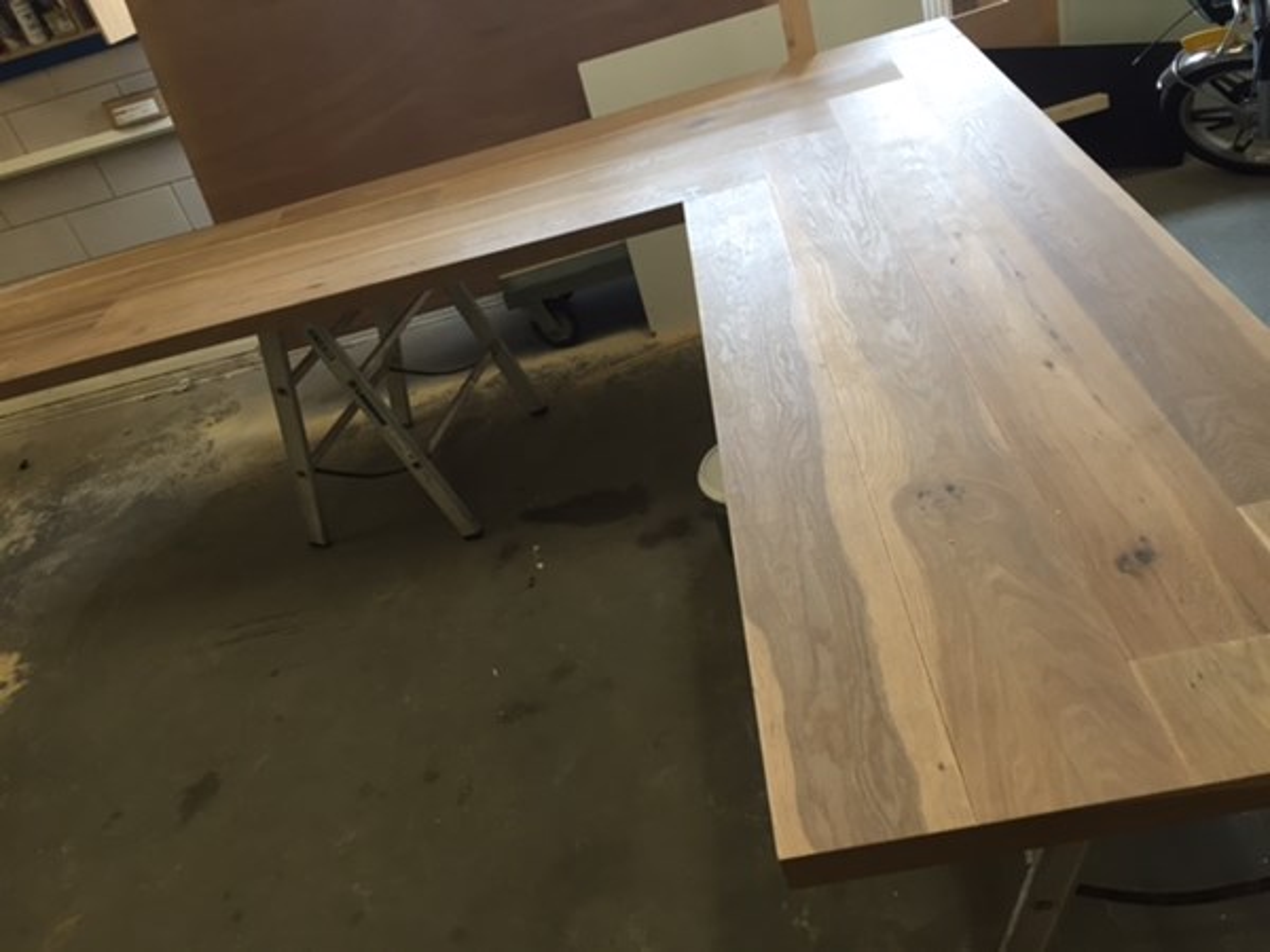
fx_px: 1064
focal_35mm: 29
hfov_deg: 61.7
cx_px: 635
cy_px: 476
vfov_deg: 48.2
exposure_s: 1/30
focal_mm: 4.15
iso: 64
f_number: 2.2
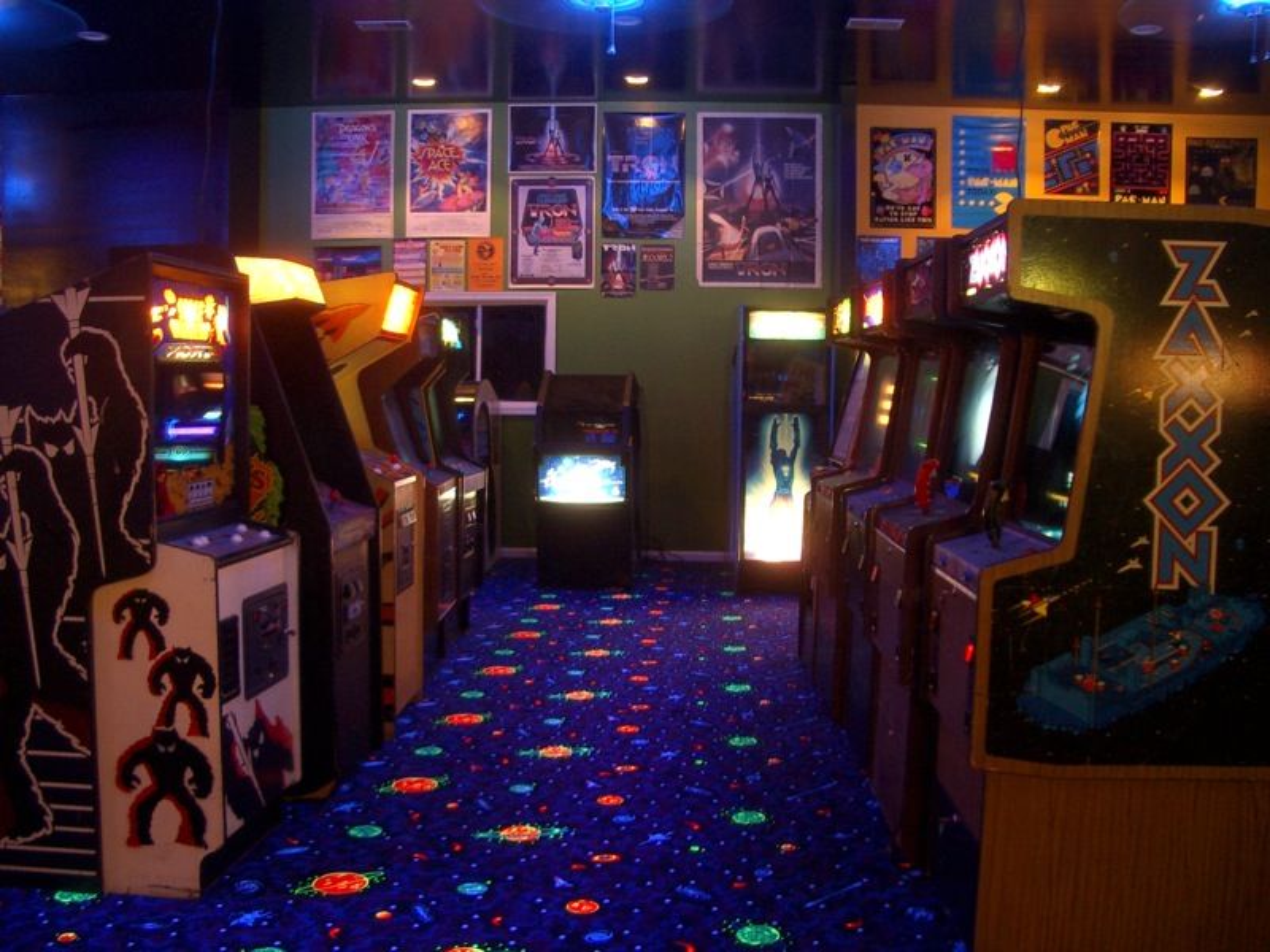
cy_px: 476
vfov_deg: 40.7
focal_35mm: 35
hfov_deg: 52.6
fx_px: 1284
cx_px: 635
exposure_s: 1
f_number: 2.6
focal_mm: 5.8
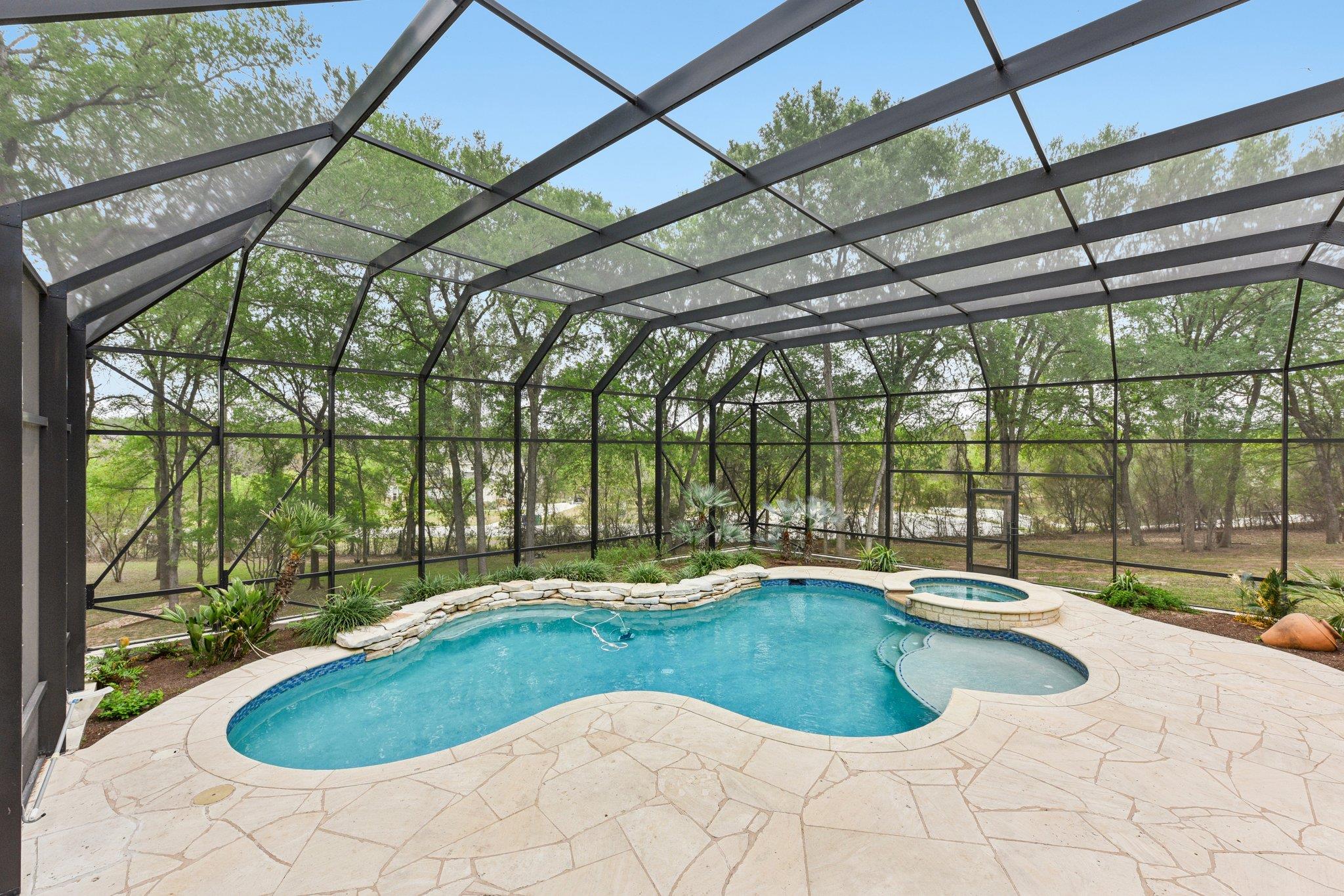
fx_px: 523
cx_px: 672
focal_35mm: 14
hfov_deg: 104.3
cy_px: 448
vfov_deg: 81.2
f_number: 8
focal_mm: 14
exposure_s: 1/125
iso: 100
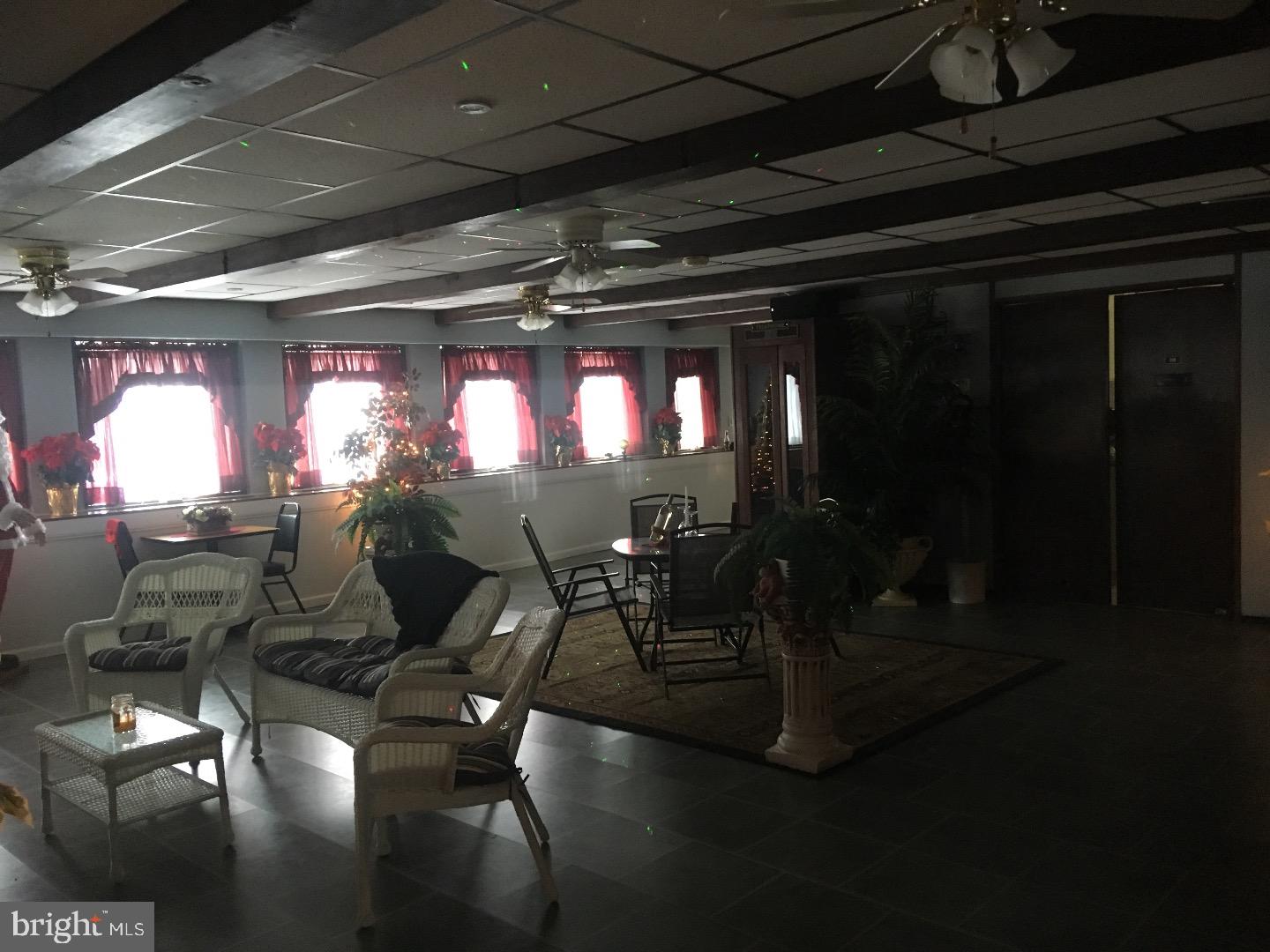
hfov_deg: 61.7
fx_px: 1064
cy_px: 476
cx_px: 635
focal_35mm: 29
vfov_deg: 48.2
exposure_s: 1/15
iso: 200
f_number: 2.2
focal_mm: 4.15
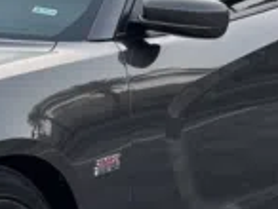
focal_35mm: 105
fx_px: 845
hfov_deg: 17.8
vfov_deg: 13.7
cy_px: -49
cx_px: -55
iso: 125
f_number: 1.78
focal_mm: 6.76
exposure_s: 1/121
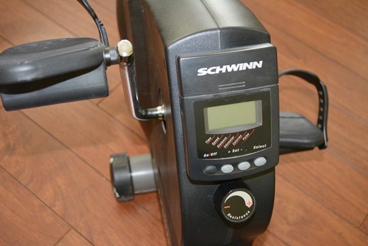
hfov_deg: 41.1
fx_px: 491
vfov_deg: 28.1
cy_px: 123
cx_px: 184
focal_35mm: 48
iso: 1600
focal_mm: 32
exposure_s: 1/60
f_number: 4.8
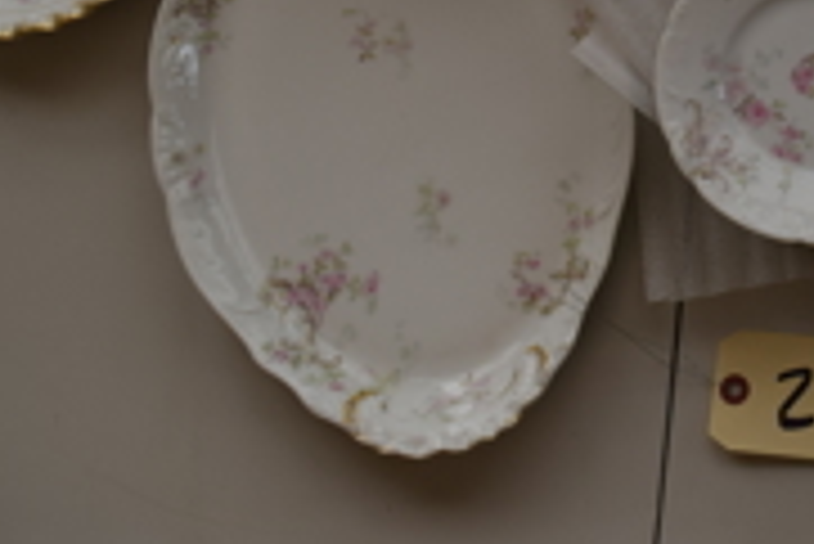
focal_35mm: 67
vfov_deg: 19.3
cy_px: -99
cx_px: 886
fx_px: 1516
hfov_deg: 27.6
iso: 200
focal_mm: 18
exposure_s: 1/200
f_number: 6.3
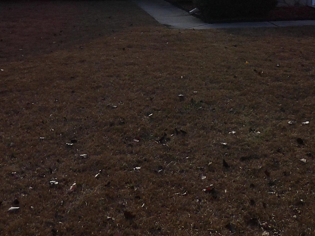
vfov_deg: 23.2
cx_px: 179
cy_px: -44
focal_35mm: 58
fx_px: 528
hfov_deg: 33.2
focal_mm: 4.3
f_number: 3.2
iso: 100
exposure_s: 1/978
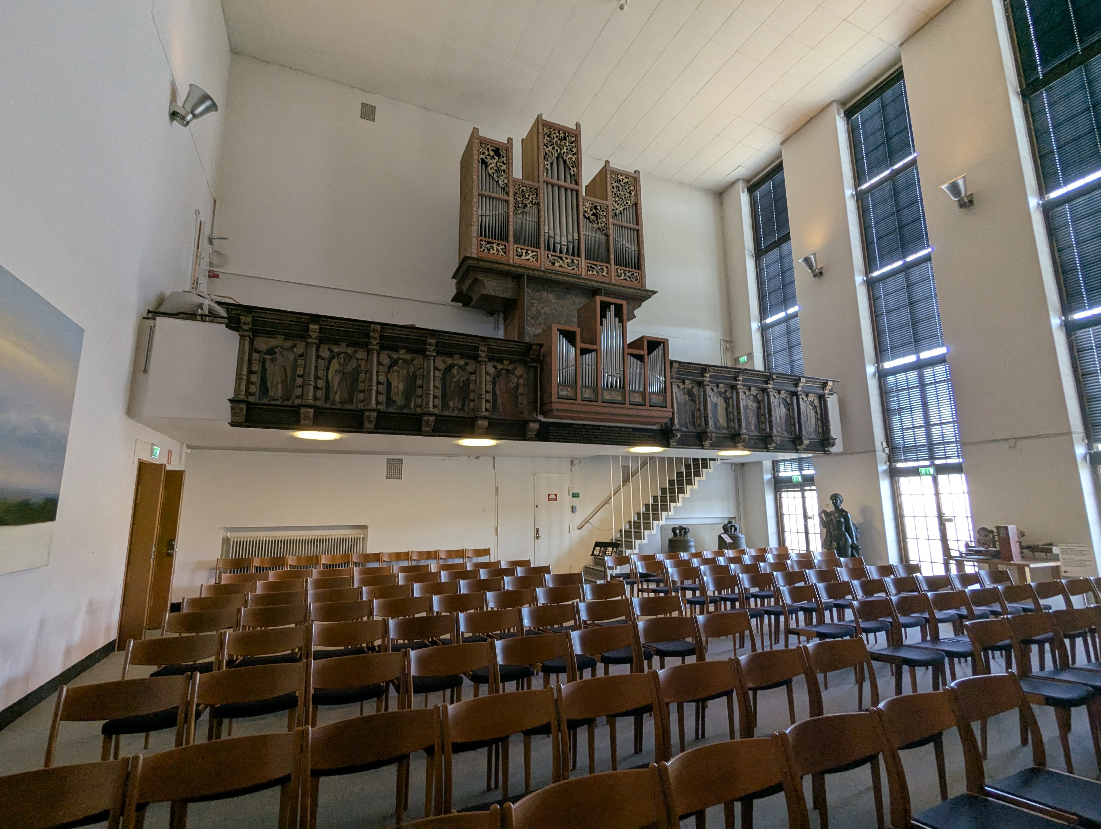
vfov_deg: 78.2
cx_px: 550
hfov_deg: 94.4
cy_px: 414
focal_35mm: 16
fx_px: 510
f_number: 2.2
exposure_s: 1/38.3
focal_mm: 2.35
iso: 236
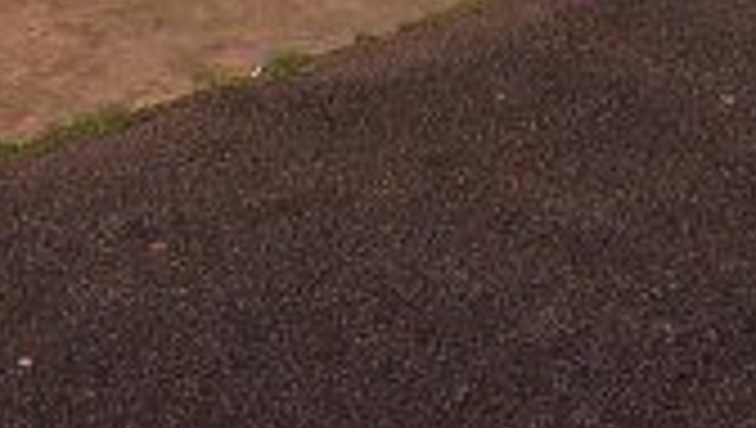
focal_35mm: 113
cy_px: -286
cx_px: 68
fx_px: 2268
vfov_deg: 10.3
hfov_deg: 18.6
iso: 50
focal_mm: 4.28
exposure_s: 1/521
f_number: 2.4
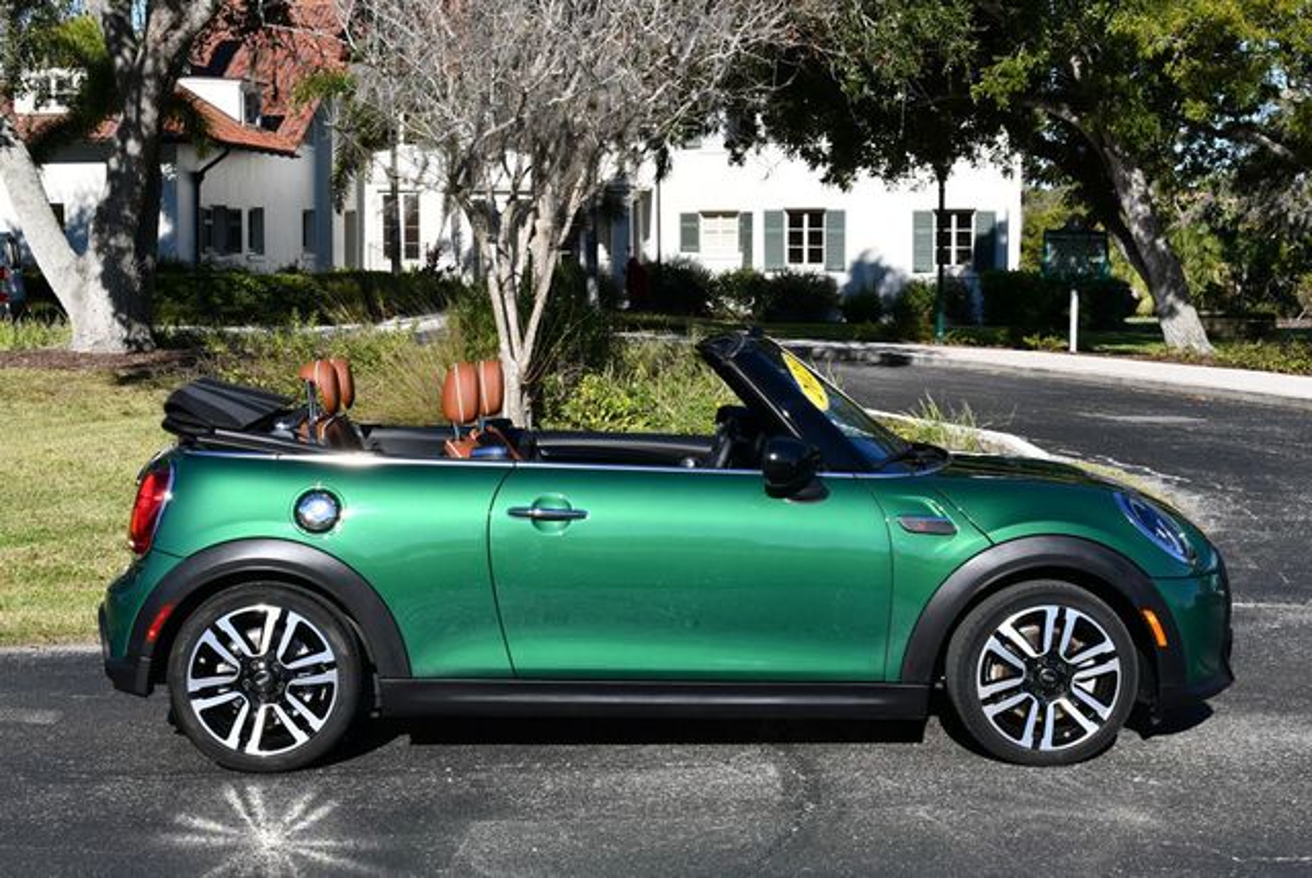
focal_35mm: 56
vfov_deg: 24.2
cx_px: 656
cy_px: 439
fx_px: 2043
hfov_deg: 35.6
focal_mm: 28
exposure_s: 1/320
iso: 100
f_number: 9
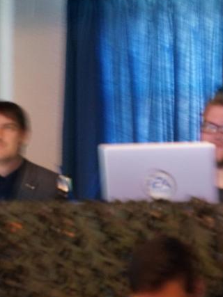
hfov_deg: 11.0
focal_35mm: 135
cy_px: 158
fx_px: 1160
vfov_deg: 14.6
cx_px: 100
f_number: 5.6
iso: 3200
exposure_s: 1/6
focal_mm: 50
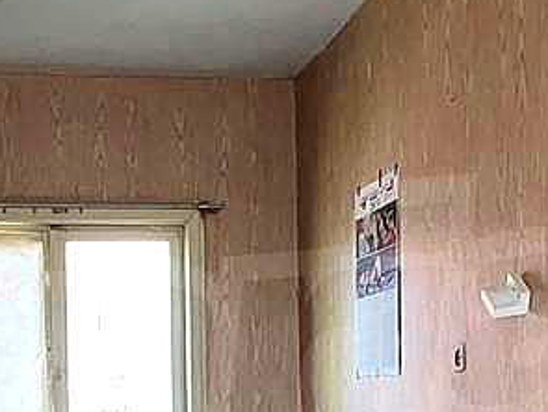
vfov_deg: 20.9
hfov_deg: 29.2
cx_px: 195
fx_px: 1046
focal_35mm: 66
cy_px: 483
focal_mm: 1.74
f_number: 2.2
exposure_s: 1/50
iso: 250
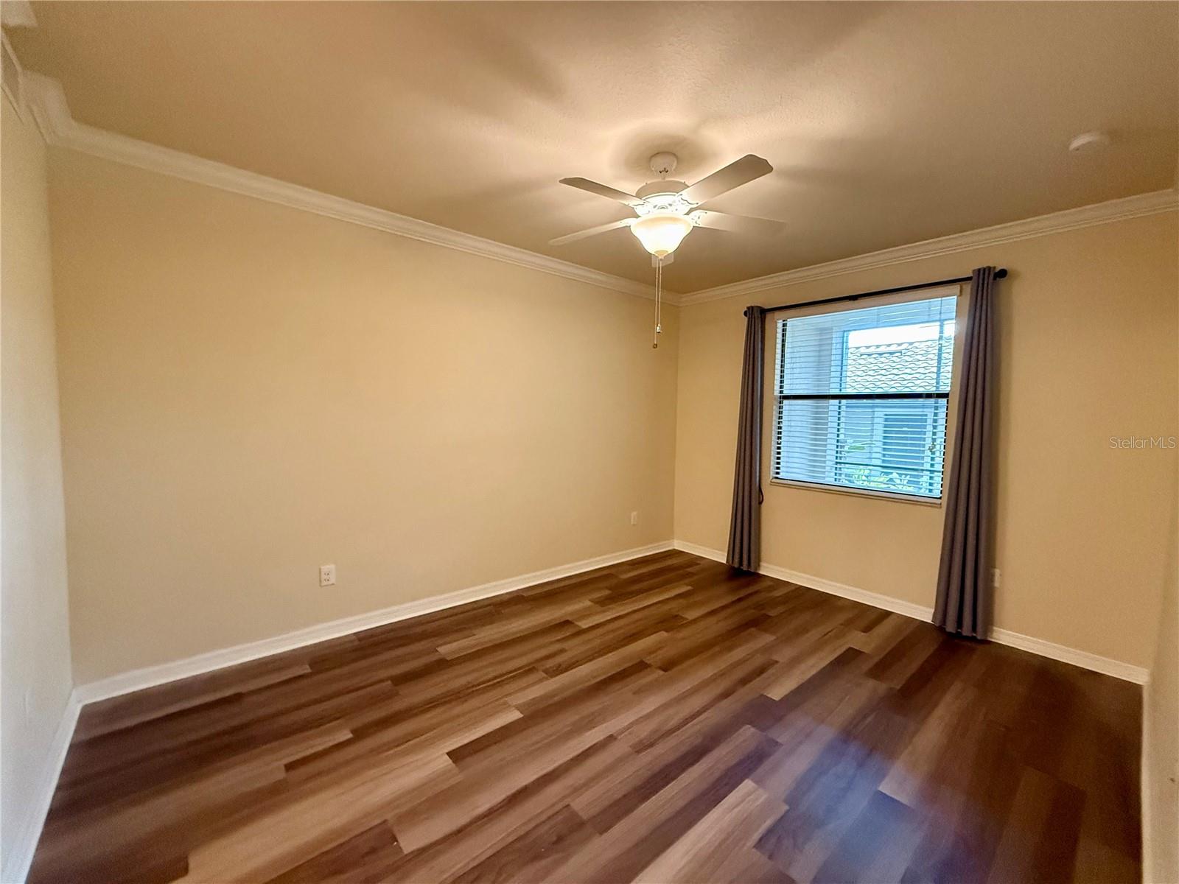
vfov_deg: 85.7
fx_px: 477
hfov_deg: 102.1
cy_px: 442
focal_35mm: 14
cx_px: 590
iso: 640
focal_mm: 2.22
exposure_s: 1/60
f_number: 2.2
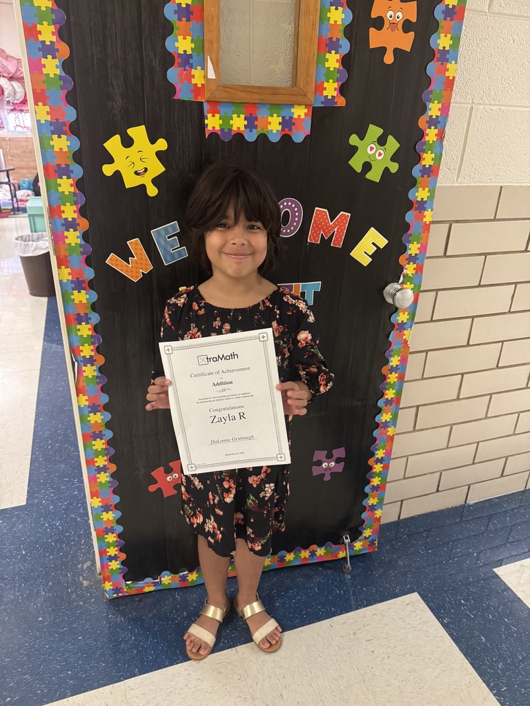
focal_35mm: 24
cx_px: 265
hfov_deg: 56.8
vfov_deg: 71.6
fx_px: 490
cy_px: 353
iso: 500
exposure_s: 1/60
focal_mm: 6.76
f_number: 1.78
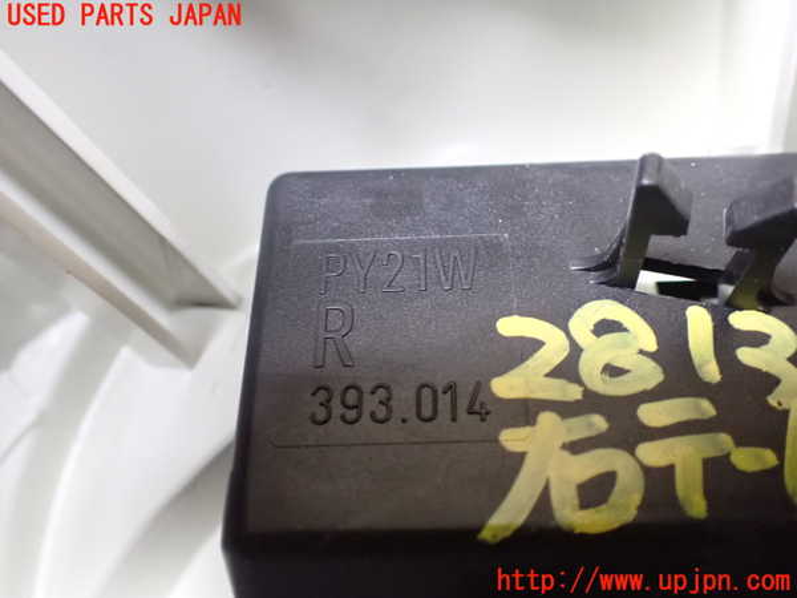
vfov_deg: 46.8
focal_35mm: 30
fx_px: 691
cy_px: 299
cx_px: 398
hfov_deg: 60.0
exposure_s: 1/30
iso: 1600
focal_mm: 5.4
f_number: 2.3
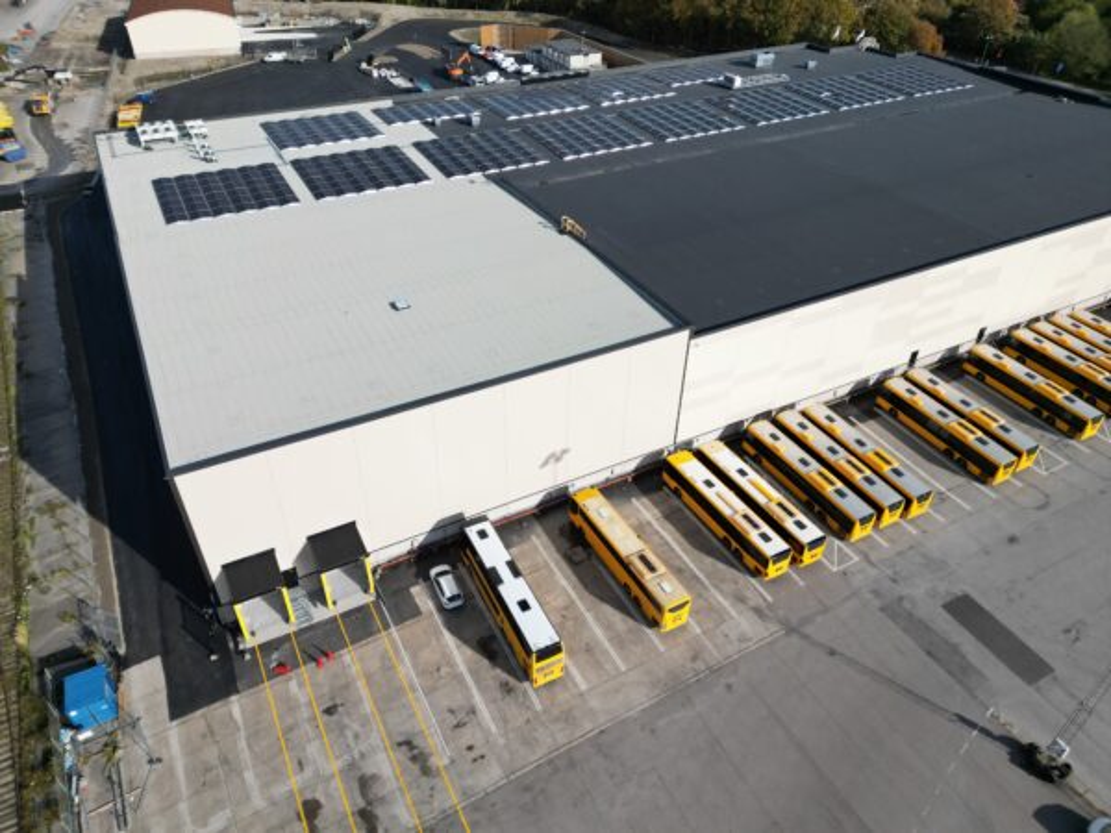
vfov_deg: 56.8
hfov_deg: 71.6
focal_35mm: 24
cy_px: 416
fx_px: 770
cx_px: 556
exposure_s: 1/4000
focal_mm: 6.72
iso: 150
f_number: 1.7
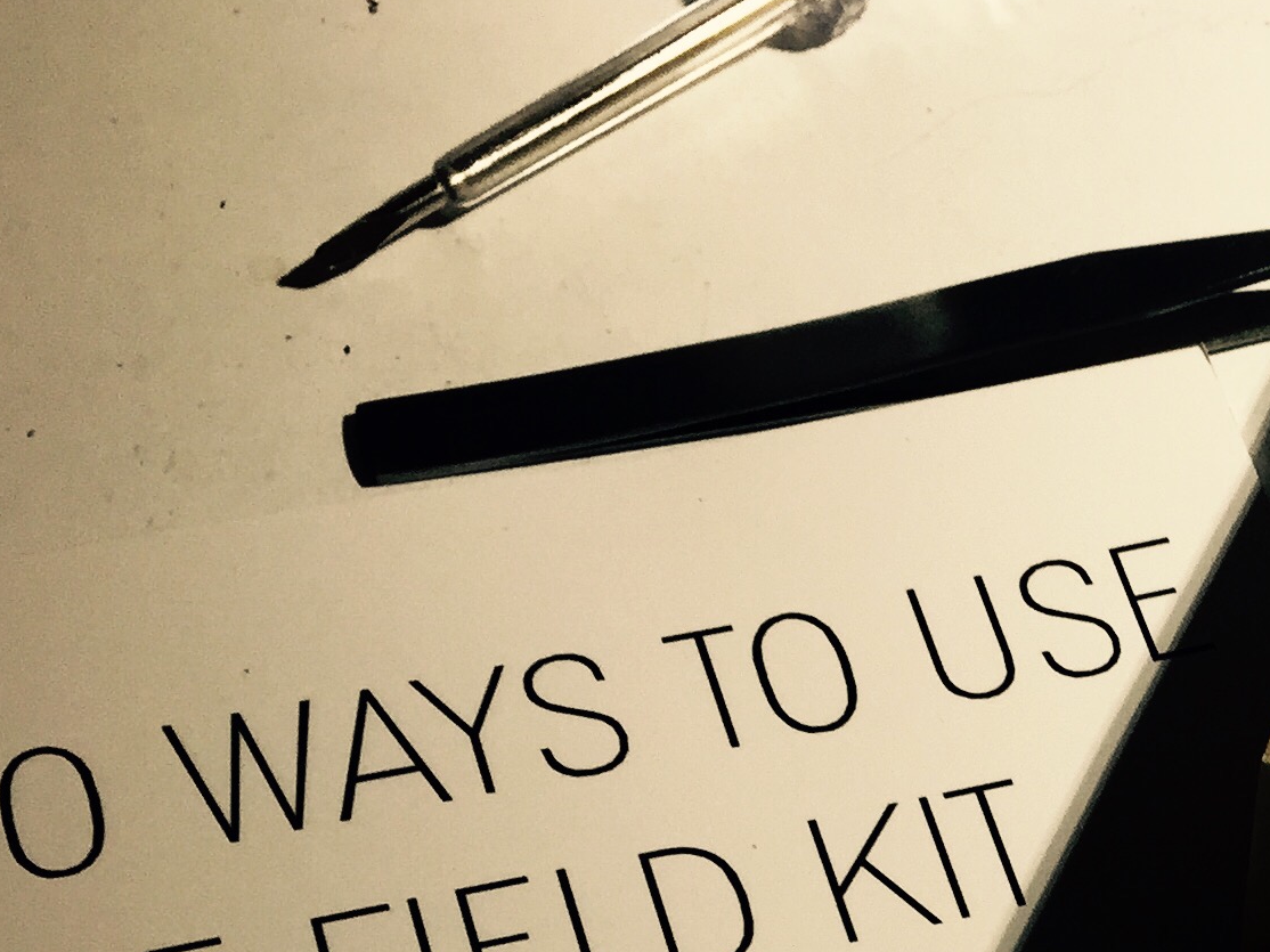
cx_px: 1685
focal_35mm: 85
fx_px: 3118
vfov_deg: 16.5
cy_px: 1189
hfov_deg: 20.8
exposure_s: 1/50
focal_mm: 4.15
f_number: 2.2
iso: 40
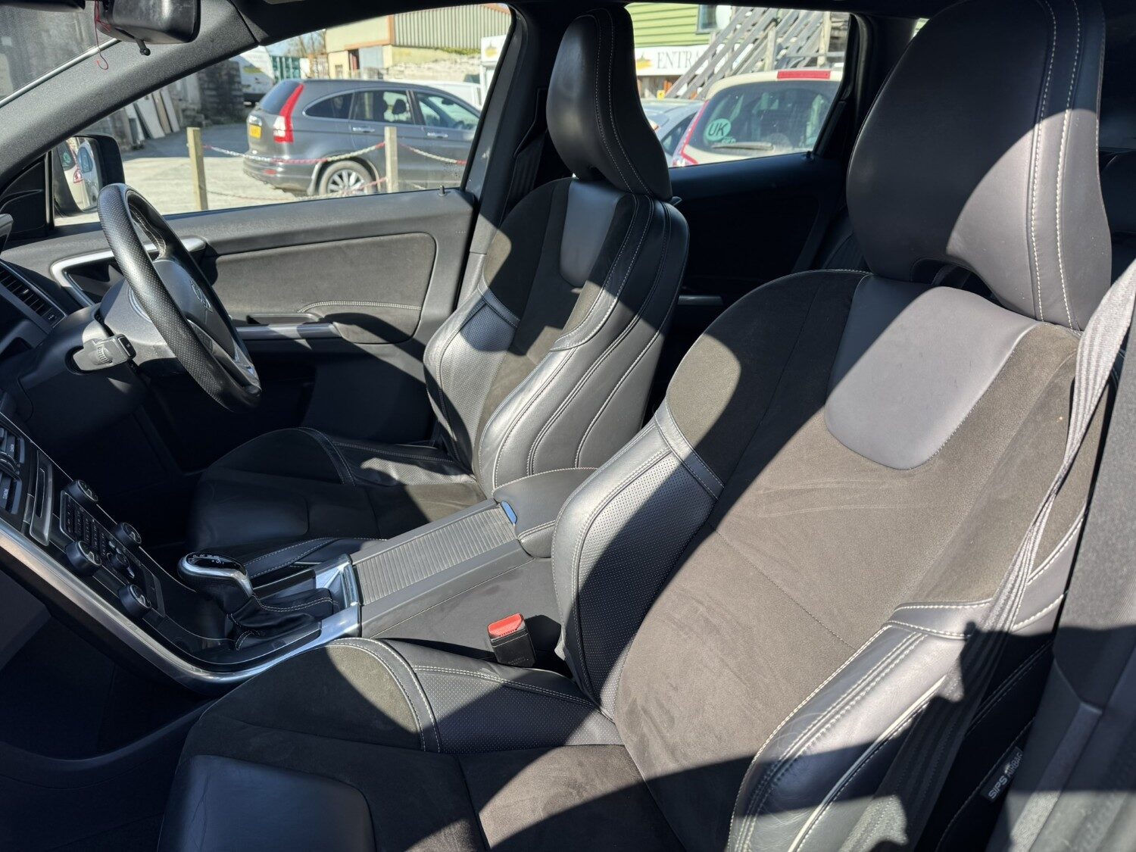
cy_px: 426
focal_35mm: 24
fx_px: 788
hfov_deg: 71.6
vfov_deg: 56.8
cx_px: 568
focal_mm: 6.76
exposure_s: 1/658
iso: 80
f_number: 1.78
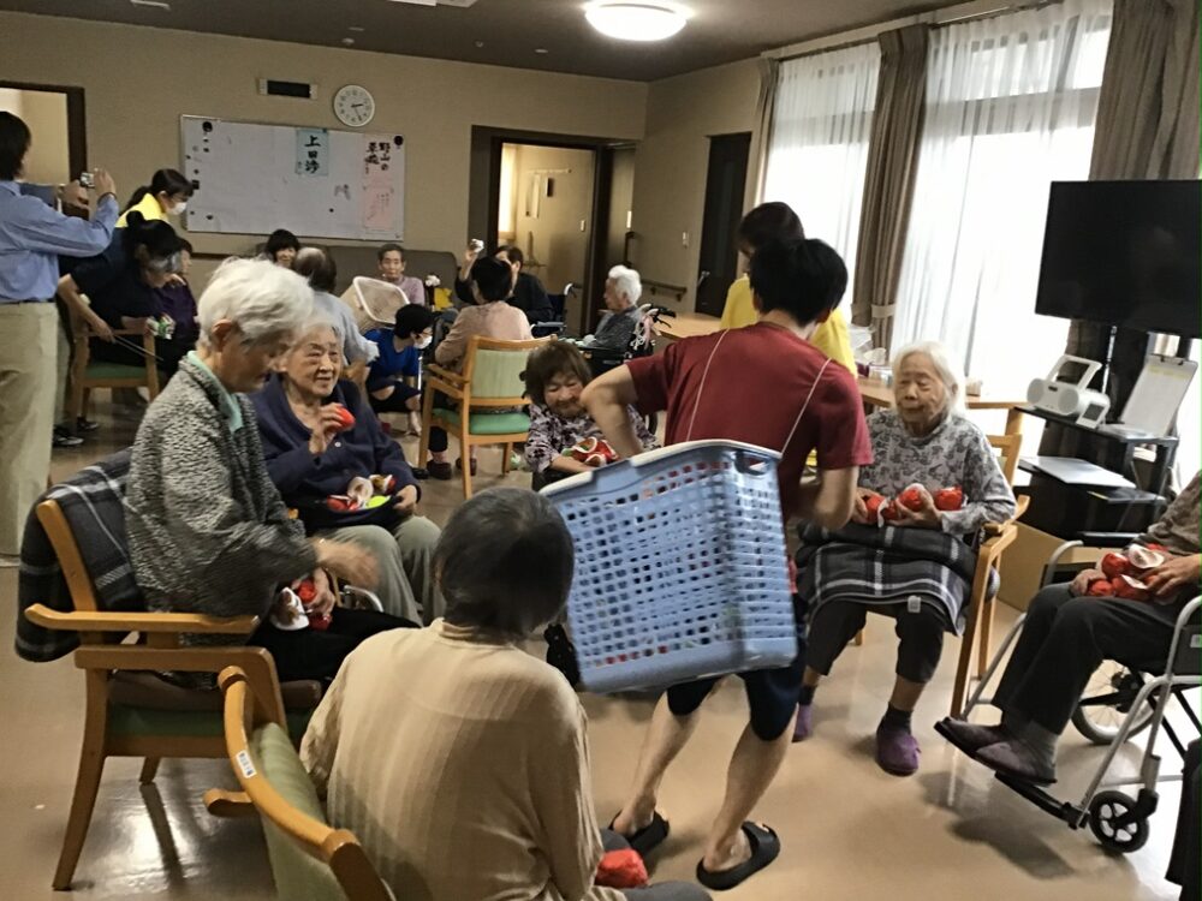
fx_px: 1076
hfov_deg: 58.4
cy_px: 450
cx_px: 601
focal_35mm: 31
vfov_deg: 45.4
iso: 125
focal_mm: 3.3
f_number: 2.4
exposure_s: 1/30
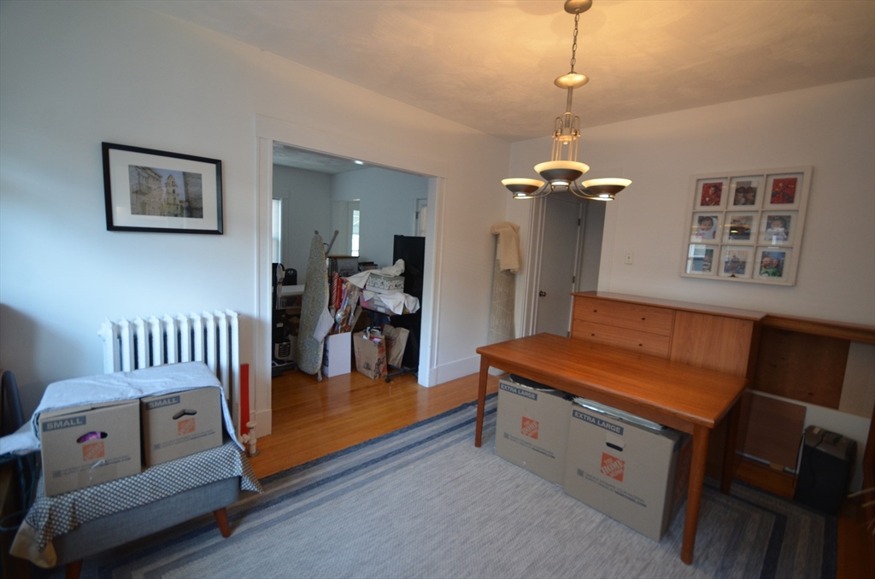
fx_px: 364
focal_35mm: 15
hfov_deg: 100.5
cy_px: 290
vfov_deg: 77.1
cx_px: 438
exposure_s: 1/60
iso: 640
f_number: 4
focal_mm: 10
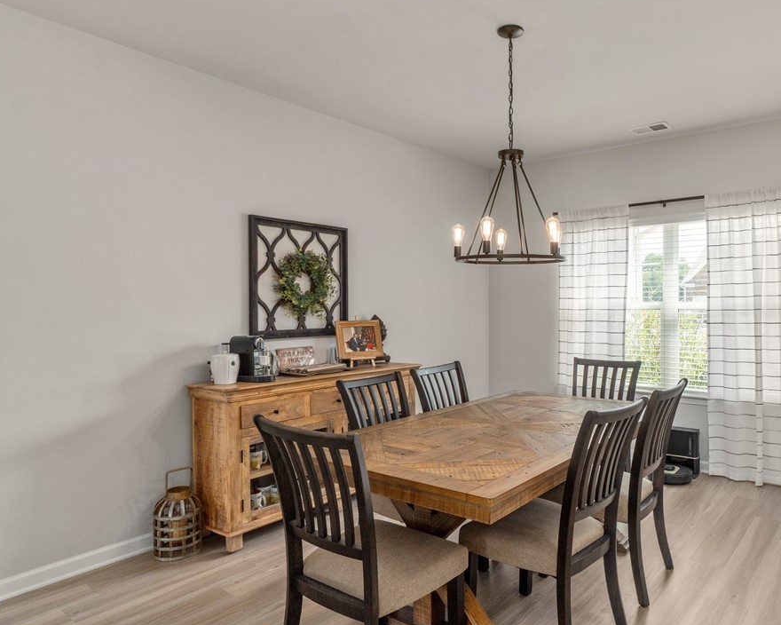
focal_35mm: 23
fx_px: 522
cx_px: 475
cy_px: 309
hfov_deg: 72.7
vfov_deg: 61.8
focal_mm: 13
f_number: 8
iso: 500
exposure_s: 1/25
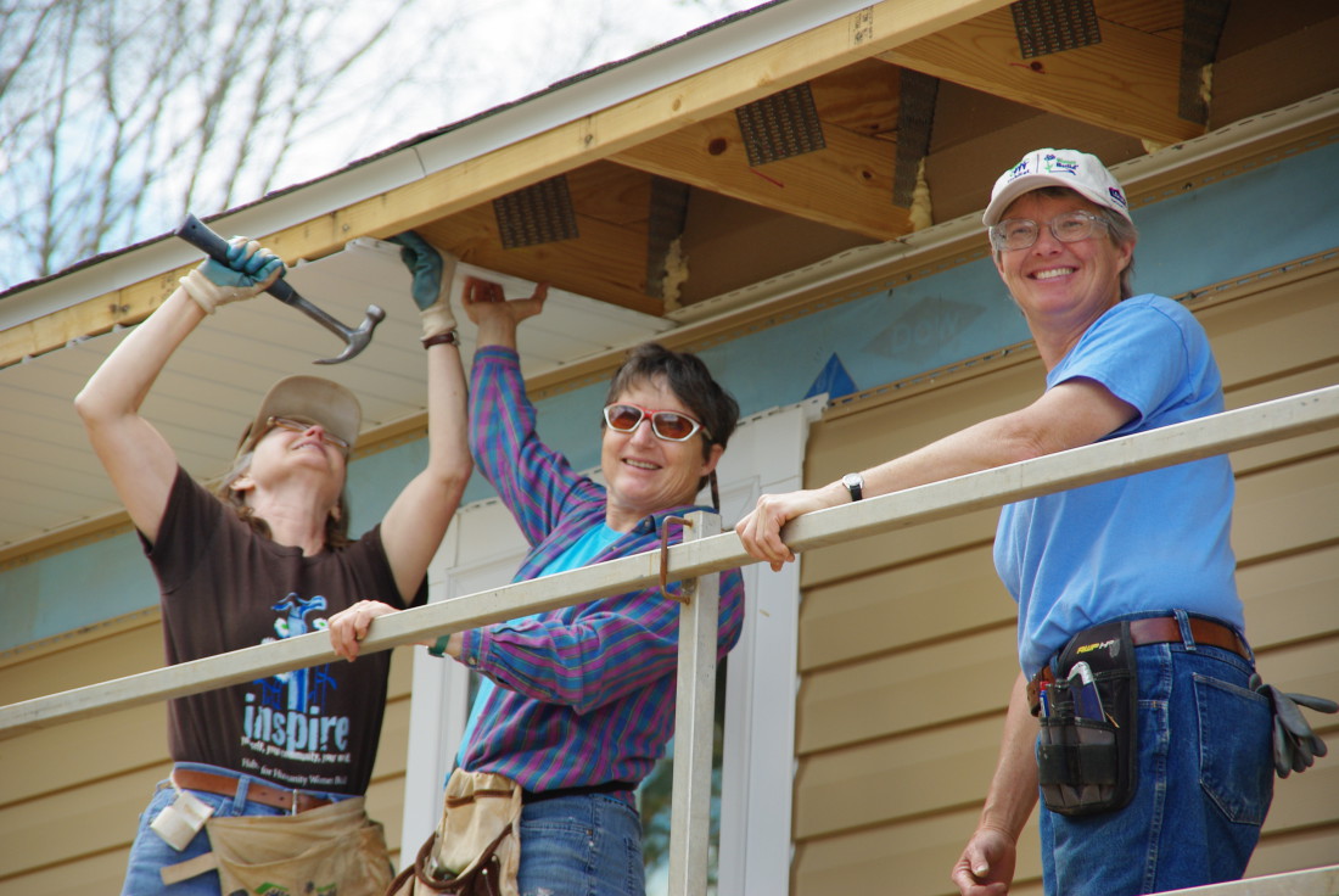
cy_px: 448
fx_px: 6404
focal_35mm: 172
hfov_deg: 11.9
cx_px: 670
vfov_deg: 8.0
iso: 200
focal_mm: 115
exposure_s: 1/180
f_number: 5.6
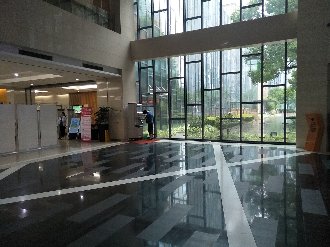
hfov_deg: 81.7
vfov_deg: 66.0
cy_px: 124
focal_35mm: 20
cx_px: 165
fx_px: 191
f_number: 2.2
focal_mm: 3.46
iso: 165
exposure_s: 1/33
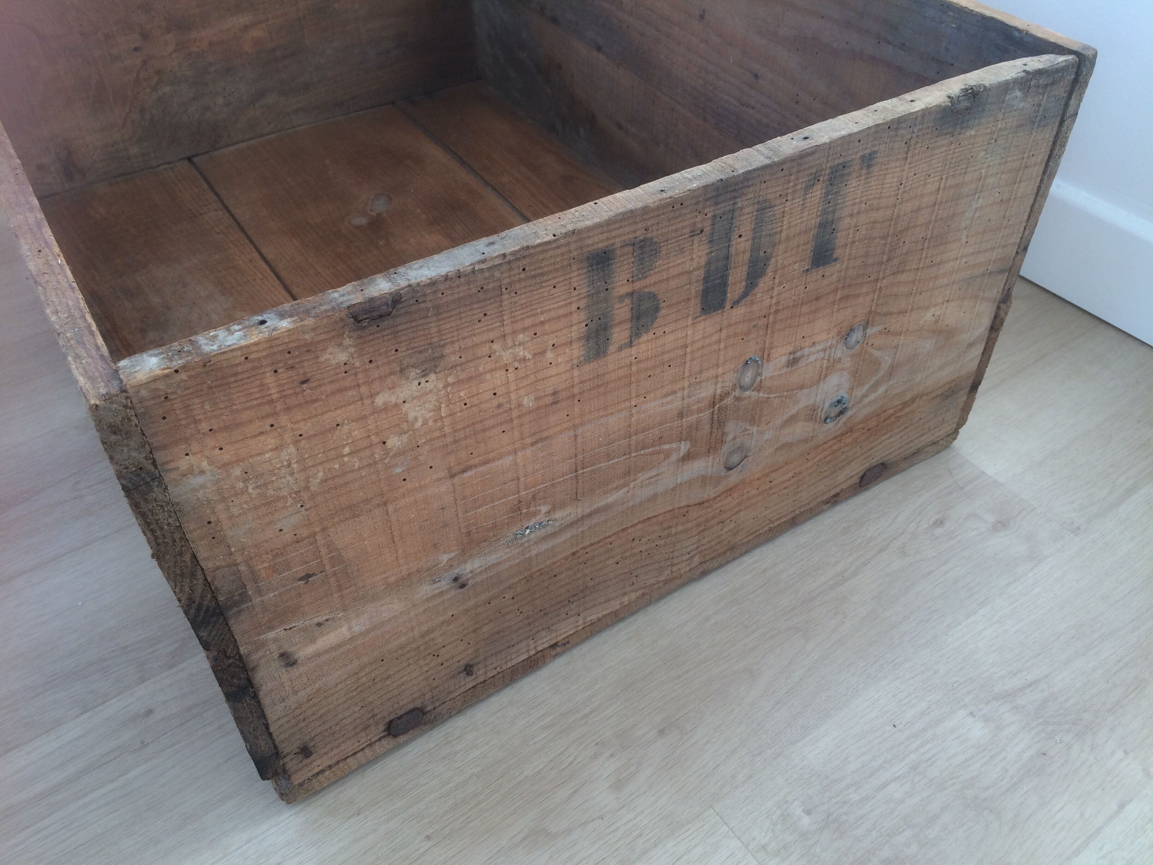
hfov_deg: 61.7
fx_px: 966
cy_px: 432
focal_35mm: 29
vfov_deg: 48.2
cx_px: 576
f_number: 2.2
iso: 32
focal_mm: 4.15
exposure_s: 1/132
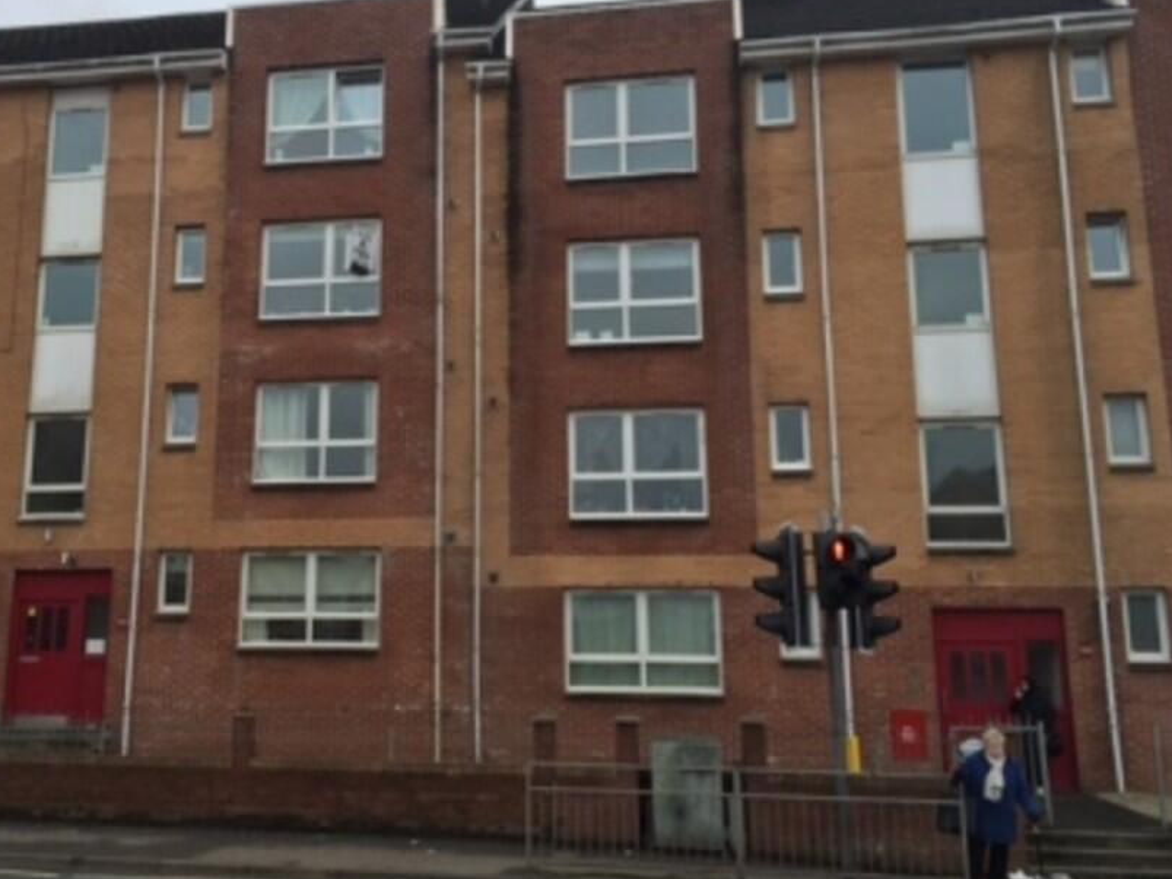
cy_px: 429
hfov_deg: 49.6
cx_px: 429
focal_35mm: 37
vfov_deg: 38.7
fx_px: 1253
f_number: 2.2
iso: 32
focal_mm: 4.15
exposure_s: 1/100
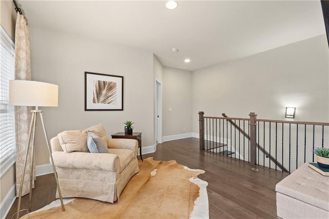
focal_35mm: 16
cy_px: 110
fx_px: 146
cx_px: 164
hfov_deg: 96.8
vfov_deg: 73.7
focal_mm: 16
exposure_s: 1/25
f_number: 6.3
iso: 1250
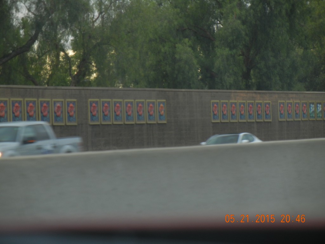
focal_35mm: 229
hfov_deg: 8.6
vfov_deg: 6.5
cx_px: 162
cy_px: 122
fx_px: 2150
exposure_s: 1/85.7
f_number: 4.8
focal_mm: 41.2
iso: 160
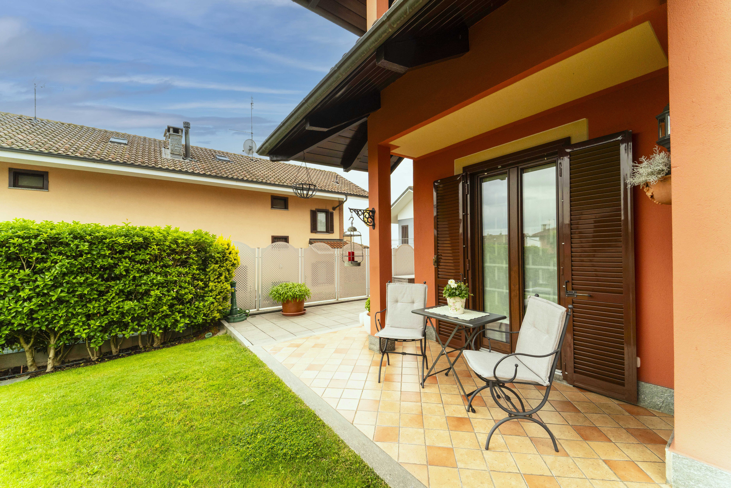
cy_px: 244
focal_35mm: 14
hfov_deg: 104.2
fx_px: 284
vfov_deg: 81.2
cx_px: 366
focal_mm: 14
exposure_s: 1/250
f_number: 8
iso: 1000
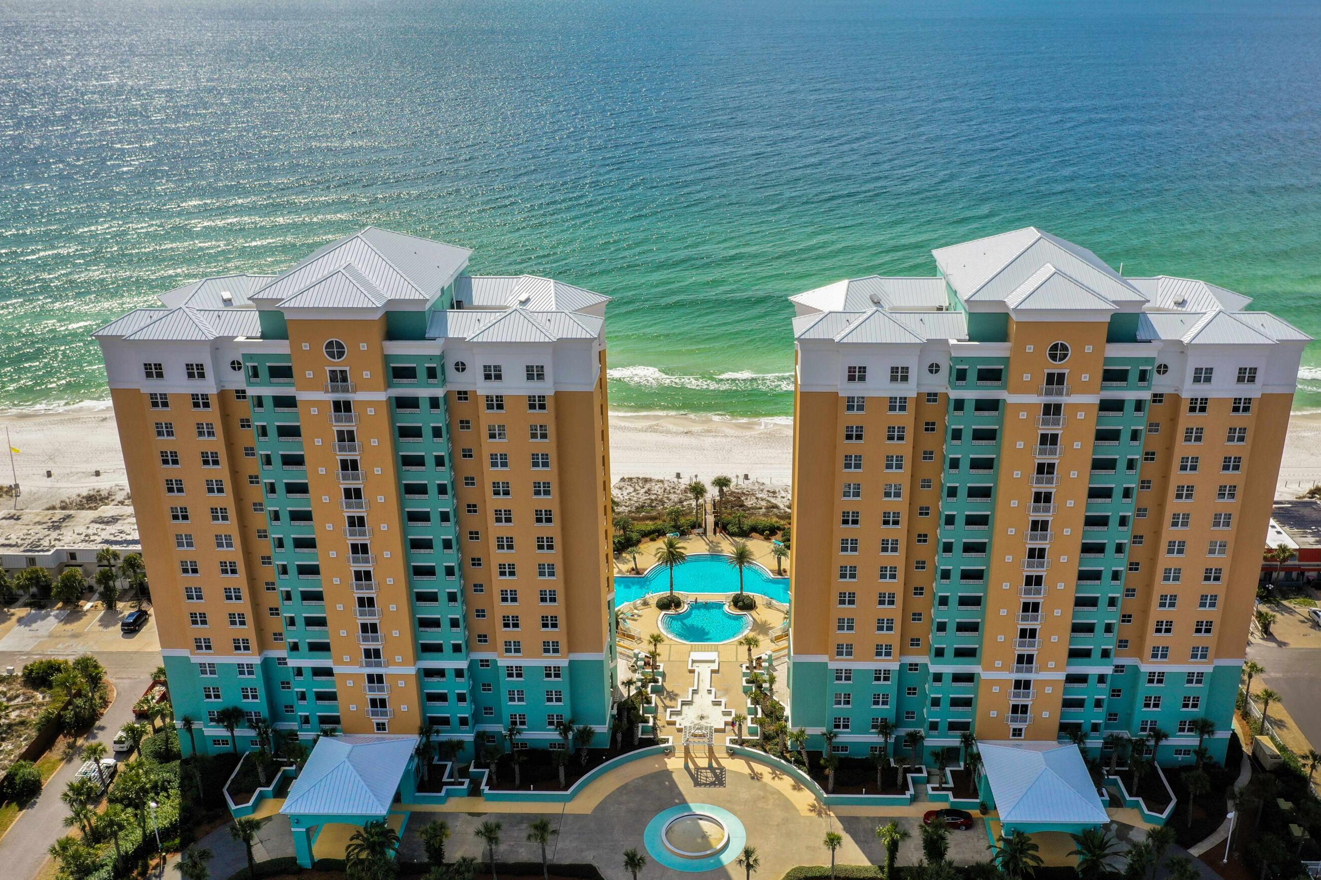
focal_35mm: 32
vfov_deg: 41.1
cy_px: 471
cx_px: 713
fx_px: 1174
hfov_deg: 58.6
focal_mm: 10.26
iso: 100
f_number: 5.6
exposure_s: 1/100
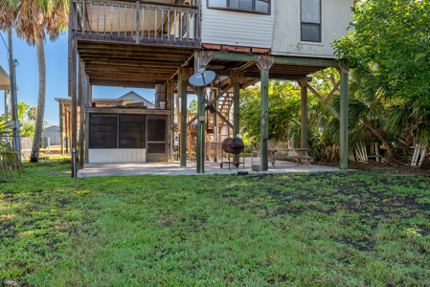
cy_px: 144
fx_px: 359
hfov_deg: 61.9
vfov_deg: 43.7
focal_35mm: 30
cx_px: 215
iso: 320
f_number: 8
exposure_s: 1/2000
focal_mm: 30
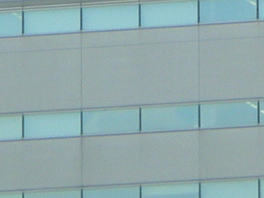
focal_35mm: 1041
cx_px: 341
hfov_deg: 1.9
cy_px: -510
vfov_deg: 1.4
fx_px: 7936
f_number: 5.8
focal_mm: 25
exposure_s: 1/160
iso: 80
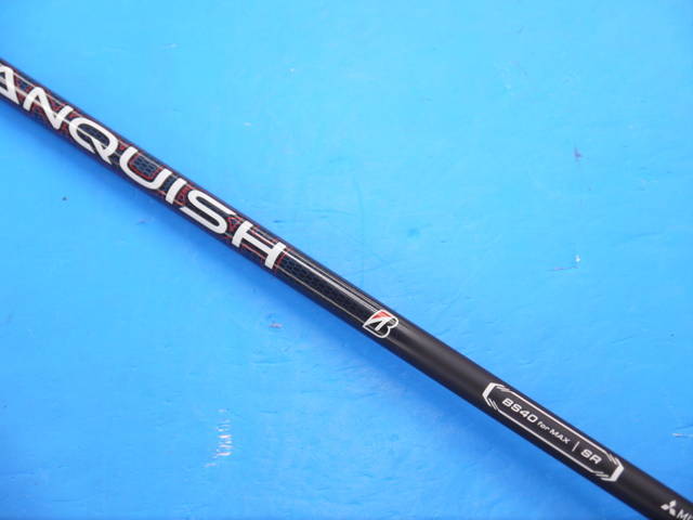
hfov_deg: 23.3
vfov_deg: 17.6
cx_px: 346
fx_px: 1682
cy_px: 260
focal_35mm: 84
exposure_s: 1/80
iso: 640
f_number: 5.6
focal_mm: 42
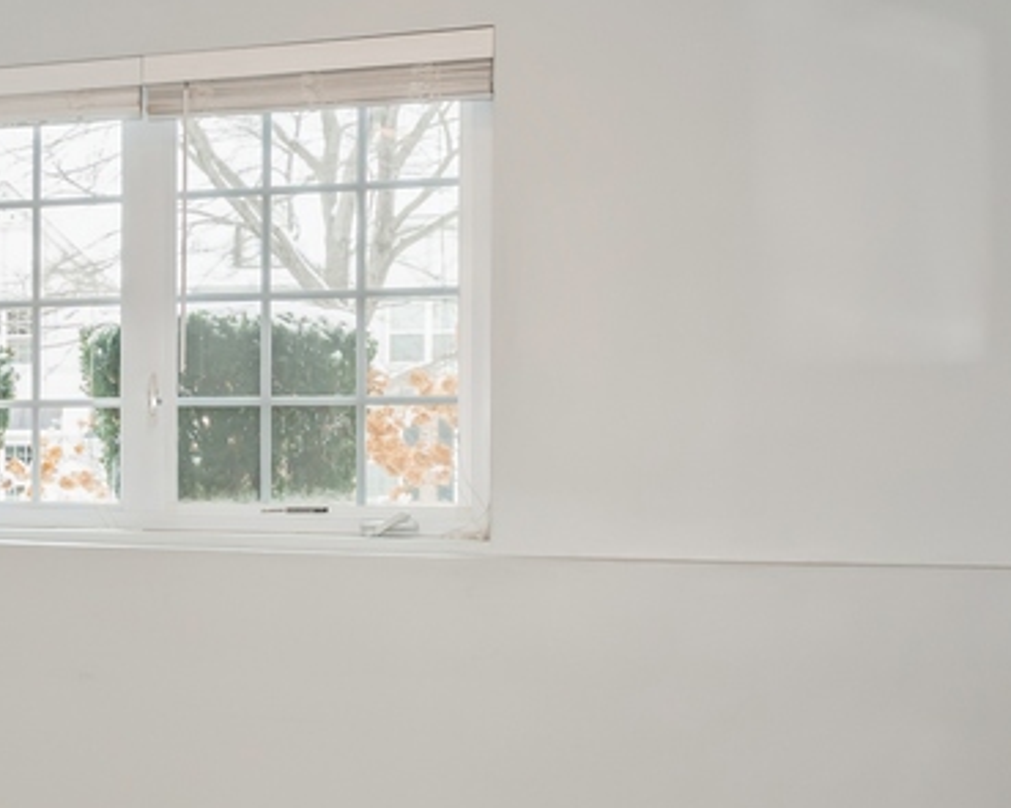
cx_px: -501
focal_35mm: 70
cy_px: 501
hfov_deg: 22.4
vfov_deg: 21.8
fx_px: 2094
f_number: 8
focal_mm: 17
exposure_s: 1/40
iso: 400
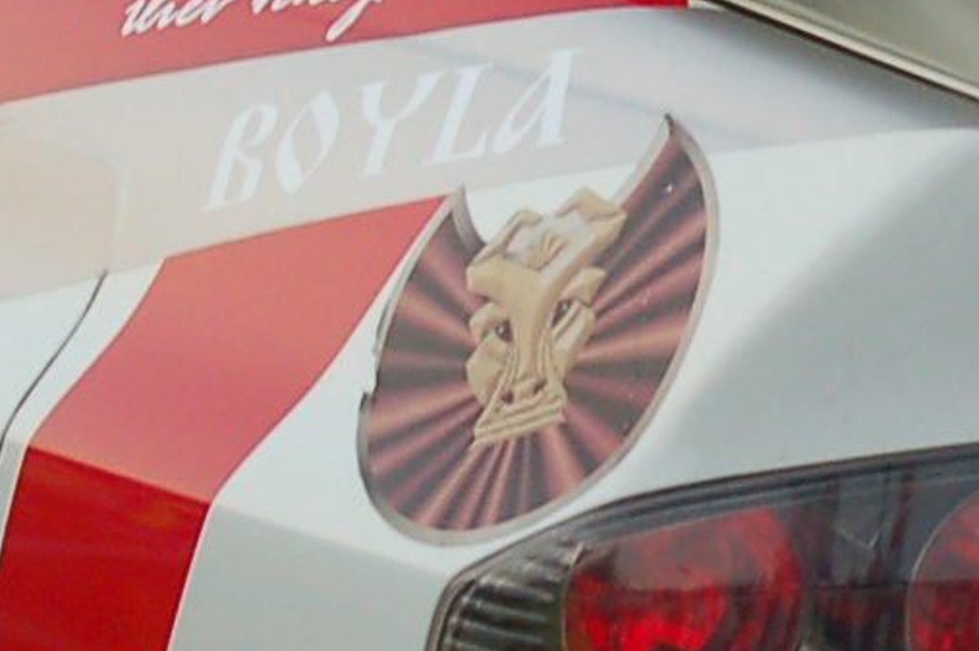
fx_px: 6765
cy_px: 197
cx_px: 1155
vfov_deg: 5.5
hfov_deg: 8.2
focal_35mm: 249
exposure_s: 1/30
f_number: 7.1
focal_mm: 28
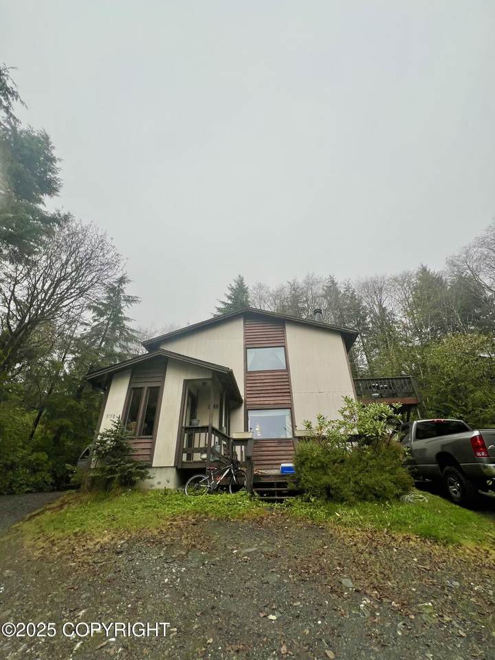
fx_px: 248
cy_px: 330
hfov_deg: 89.9
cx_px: 248
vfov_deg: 106.2
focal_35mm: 13
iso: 32
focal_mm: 1.57
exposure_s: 1/186
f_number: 1.8
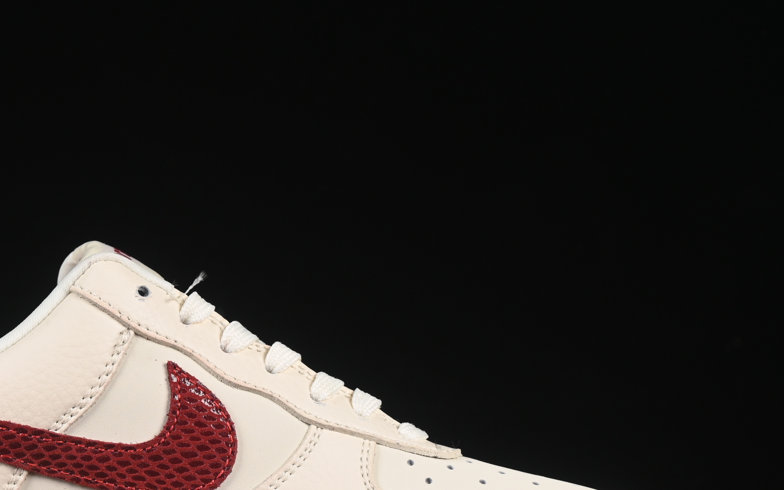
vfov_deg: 9.3
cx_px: 193
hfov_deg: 14.9
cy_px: 386
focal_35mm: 140
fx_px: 2991
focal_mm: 50
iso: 160
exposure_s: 1/80
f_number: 8
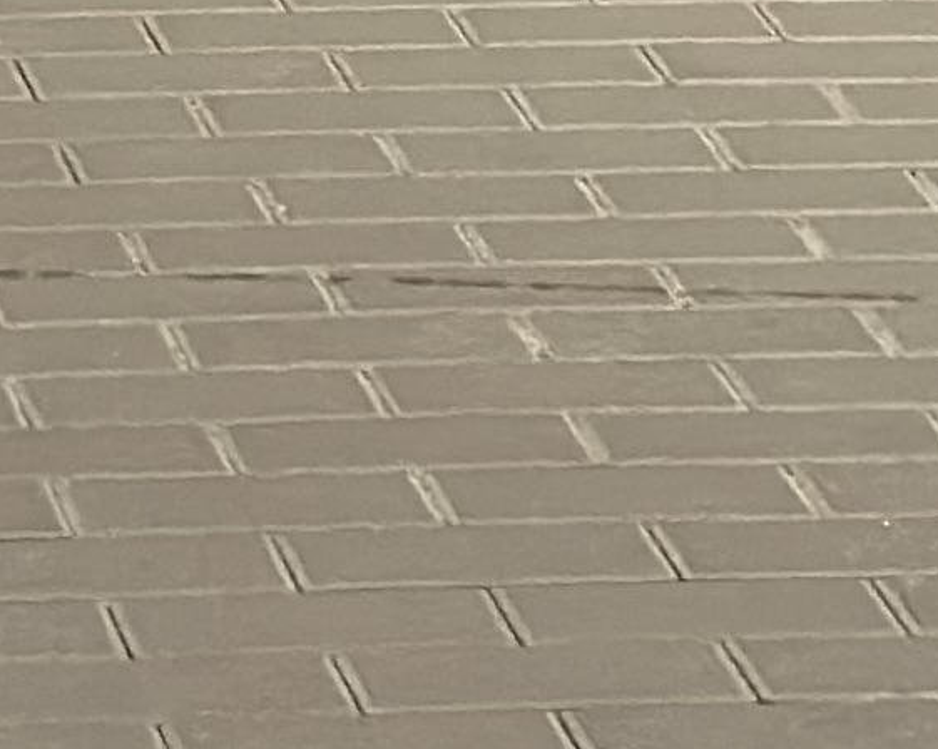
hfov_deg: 5.7
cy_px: -1120
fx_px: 9349
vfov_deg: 4.5
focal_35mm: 337
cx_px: -590
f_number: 1.78
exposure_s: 1/50
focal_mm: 6.86
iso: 320
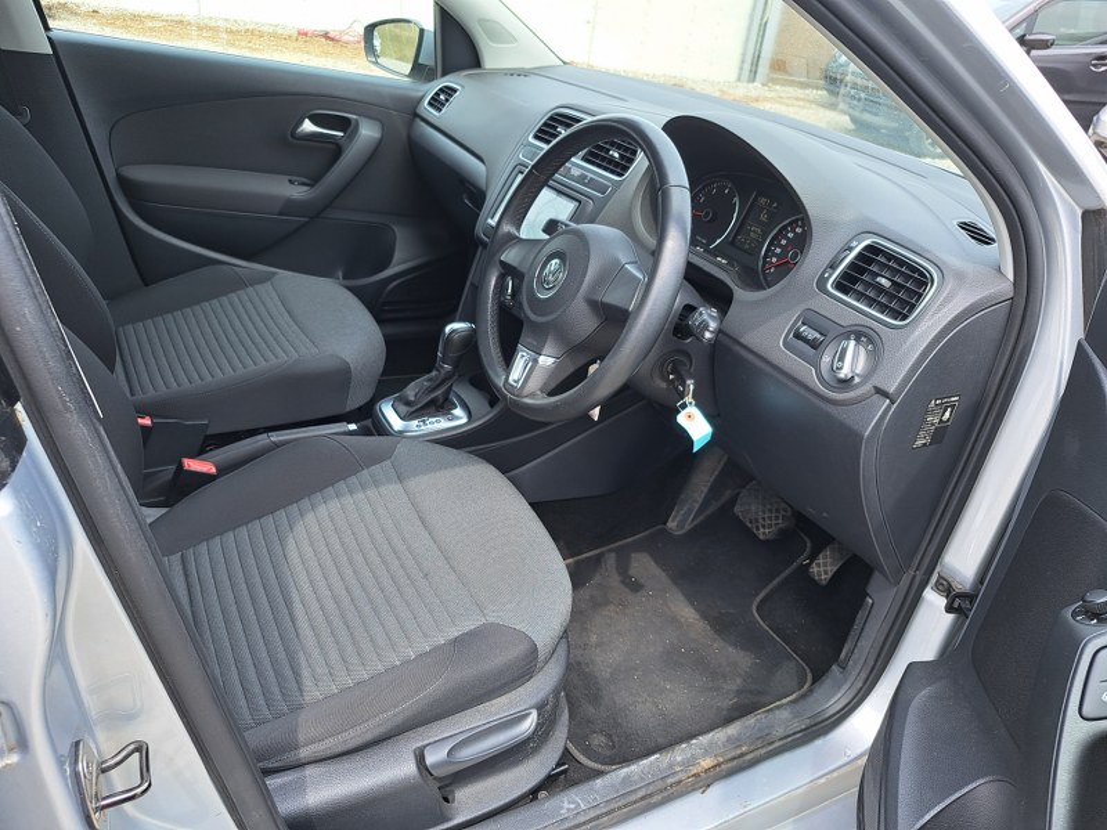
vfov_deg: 56.8
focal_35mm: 24
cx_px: 554
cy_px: 415
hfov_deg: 71.6
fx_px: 768
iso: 50
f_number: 1.8
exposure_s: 1/202
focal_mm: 5.23
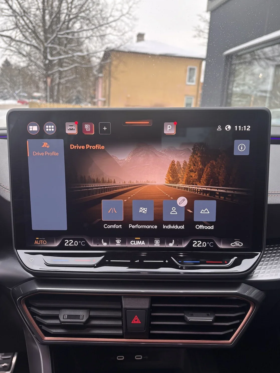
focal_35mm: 28
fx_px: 302
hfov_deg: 49.7
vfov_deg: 63.5
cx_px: 142
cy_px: 186
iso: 64
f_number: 1.6
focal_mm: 5.96
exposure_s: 1/121
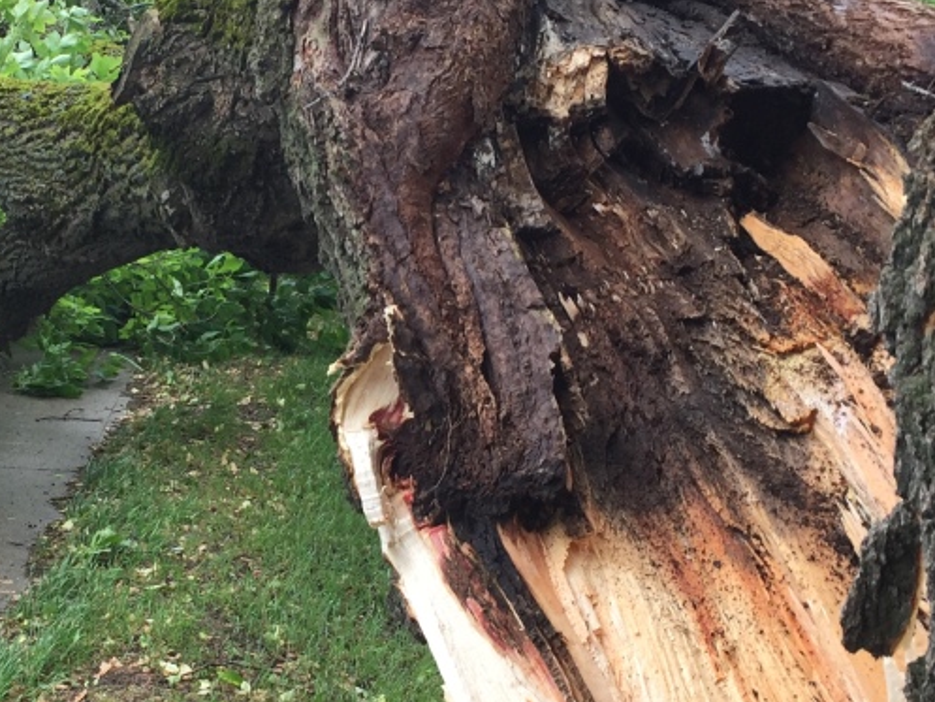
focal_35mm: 70
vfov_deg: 21.0
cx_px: 201
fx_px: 1891
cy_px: 384
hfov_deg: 27.3
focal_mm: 4.15
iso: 32
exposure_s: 1/439
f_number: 2.2
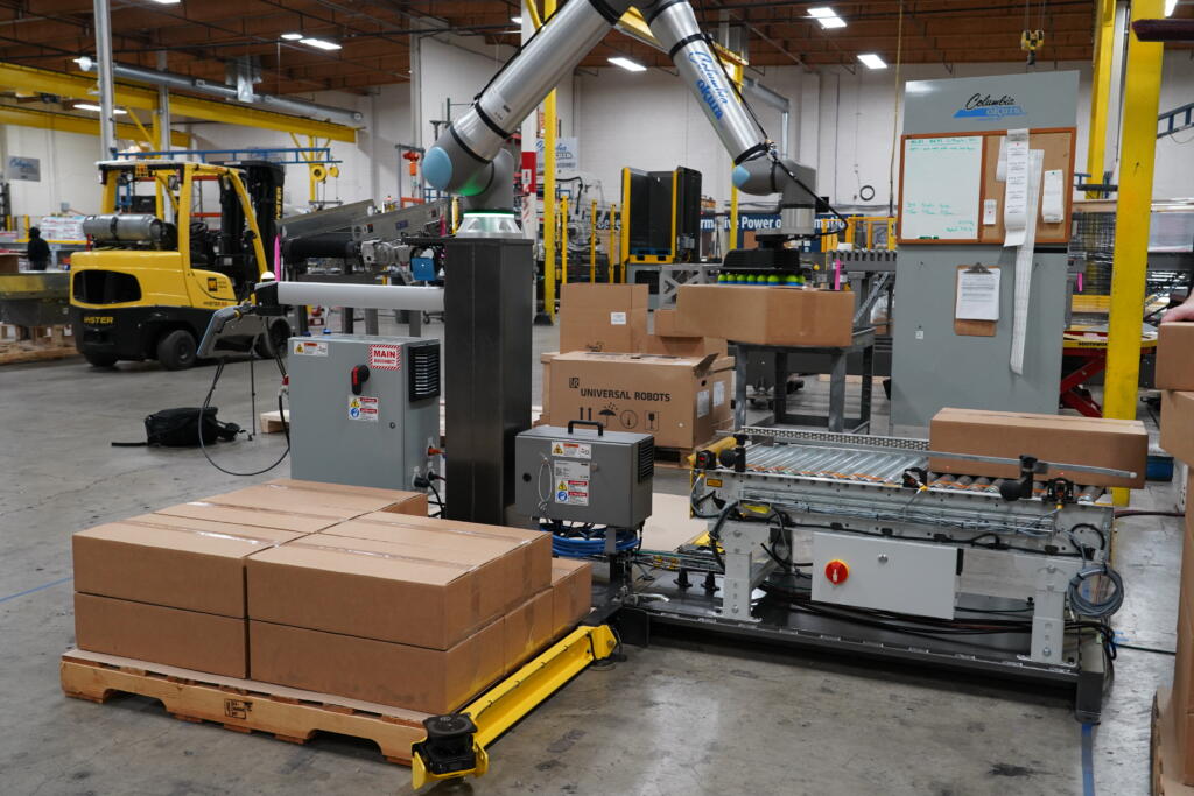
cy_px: 398
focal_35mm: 33
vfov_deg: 40.0
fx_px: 1095
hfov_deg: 57.2
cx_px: 597
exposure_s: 1/125
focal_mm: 33
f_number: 5
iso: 2500
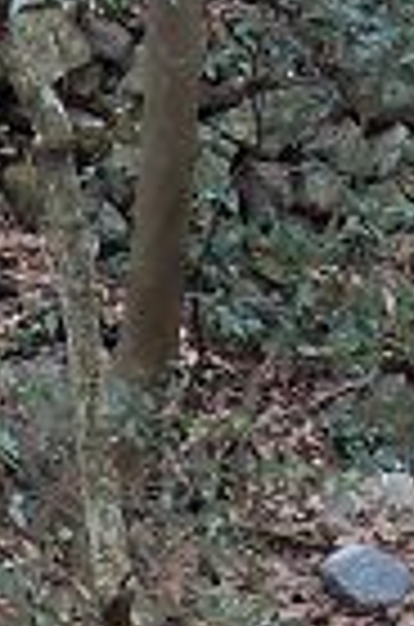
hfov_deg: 6.2
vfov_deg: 8.8
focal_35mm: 222
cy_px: 1247
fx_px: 3848
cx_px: 252
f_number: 2.8
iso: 100
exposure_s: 1/90
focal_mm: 6.3
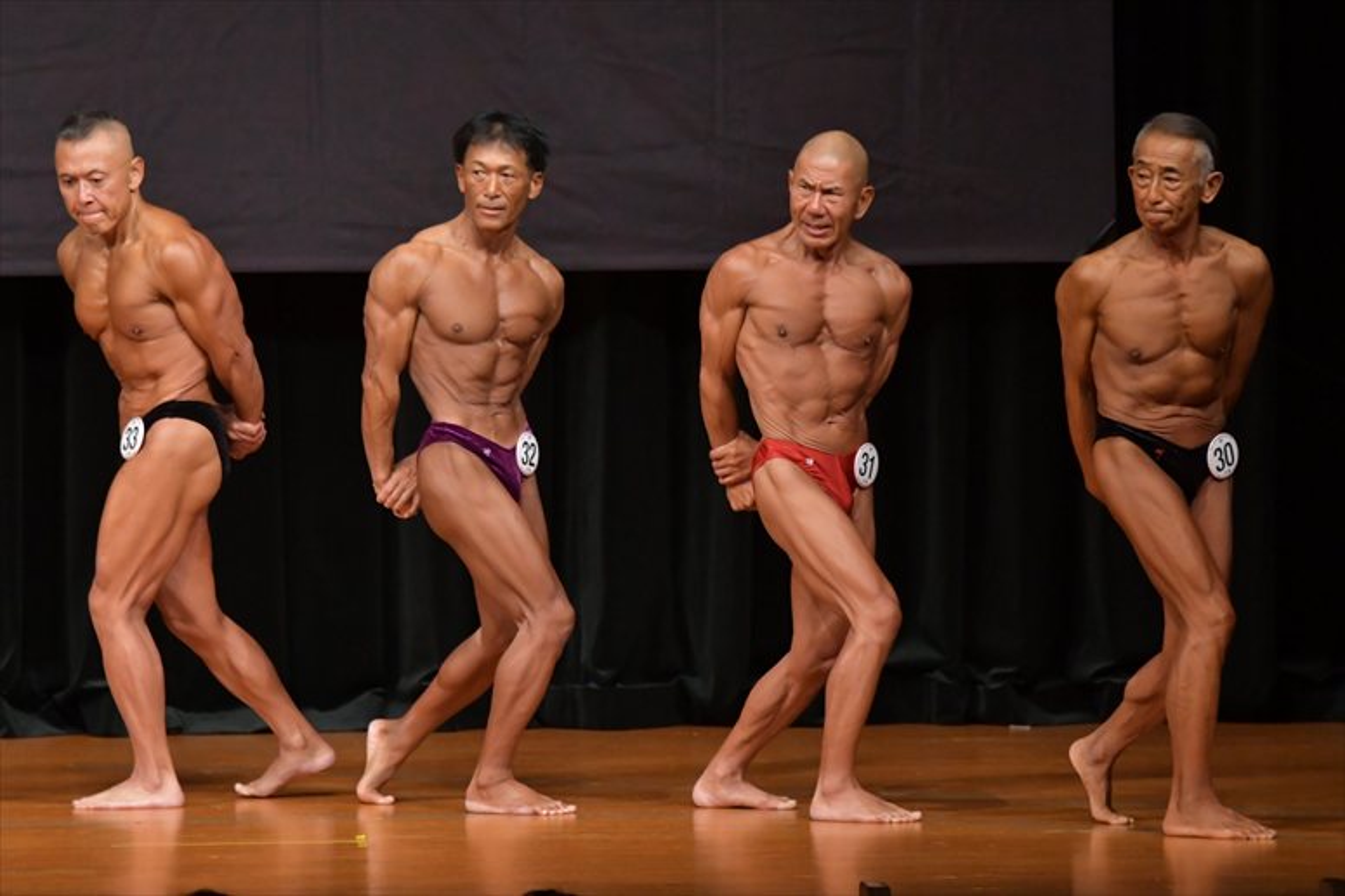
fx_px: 10643
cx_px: 672
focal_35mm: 285
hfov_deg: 7.2
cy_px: 448
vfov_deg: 4.8
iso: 5000
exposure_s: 1/400
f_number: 5.6
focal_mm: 190
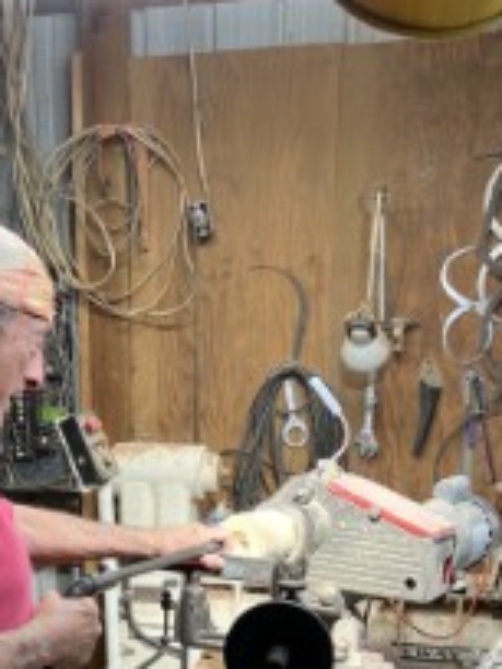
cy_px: 620
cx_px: 190
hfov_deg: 28.5
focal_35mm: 51
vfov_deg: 35.0
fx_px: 986
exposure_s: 1/60
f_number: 1.5
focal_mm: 5.7
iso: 80
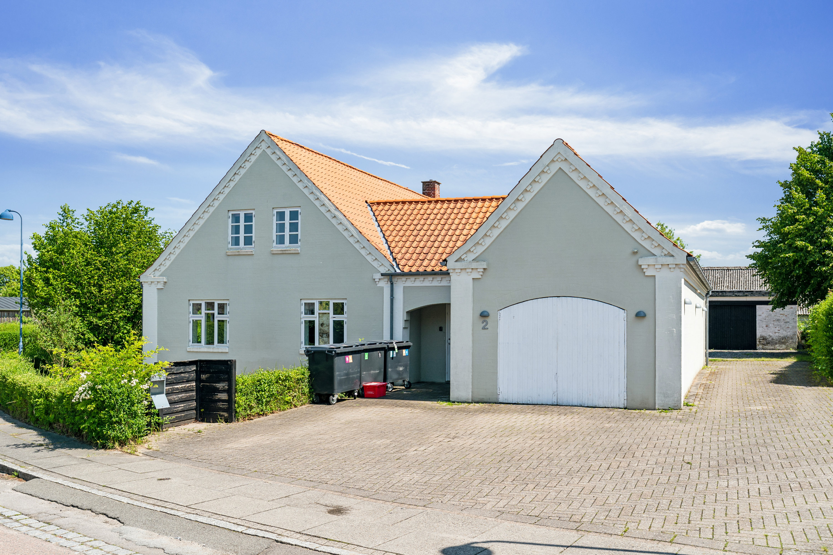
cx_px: 416
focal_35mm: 33
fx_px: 764
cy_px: 278
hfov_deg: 57.2
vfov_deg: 40.0
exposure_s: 1/500
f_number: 8
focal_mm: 33
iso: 250
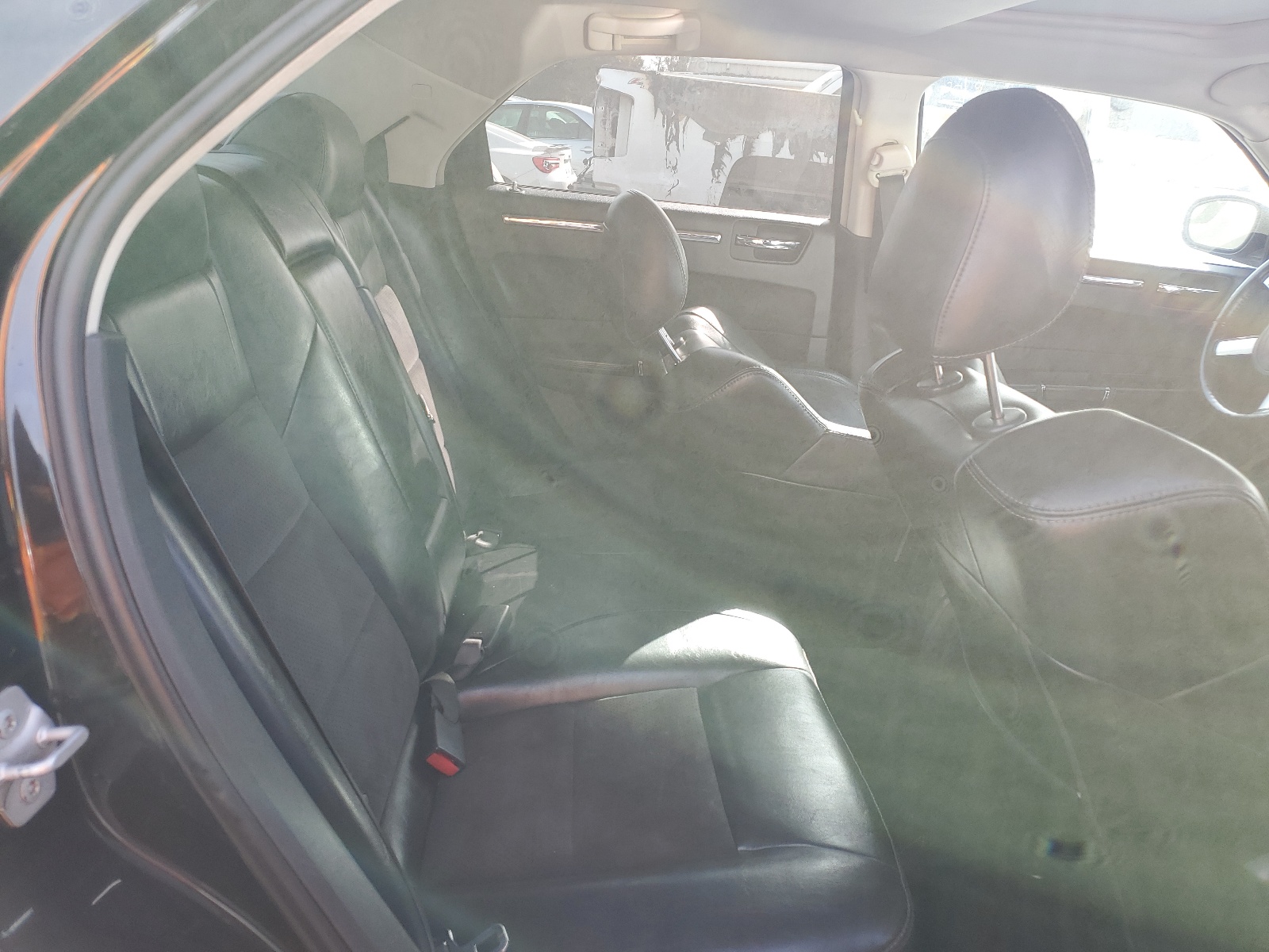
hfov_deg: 67.3
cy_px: 476
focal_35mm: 26
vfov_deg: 53.1
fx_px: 953
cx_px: 634
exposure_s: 1/227
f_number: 1.5
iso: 50
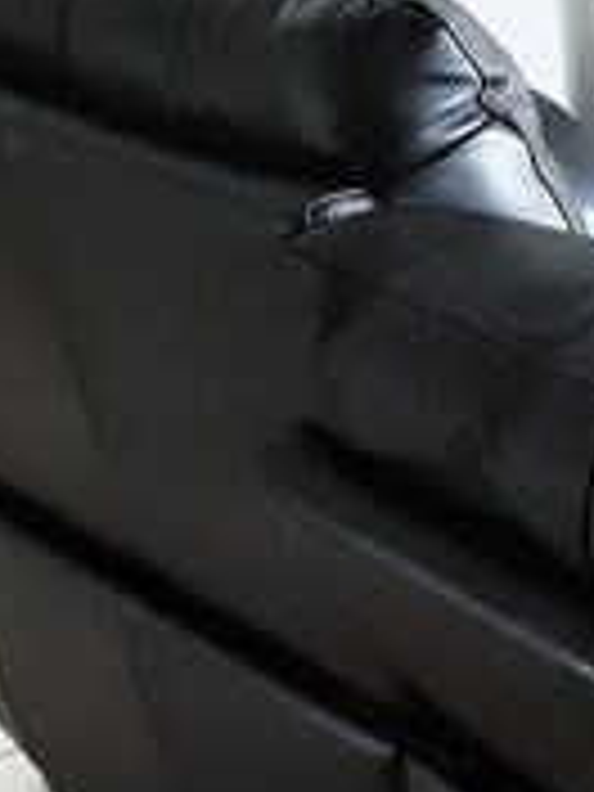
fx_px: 2334
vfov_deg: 18.1
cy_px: 990
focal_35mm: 102
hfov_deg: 13.4
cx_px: 986
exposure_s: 1/25
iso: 400
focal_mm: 2.9
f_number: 1.9
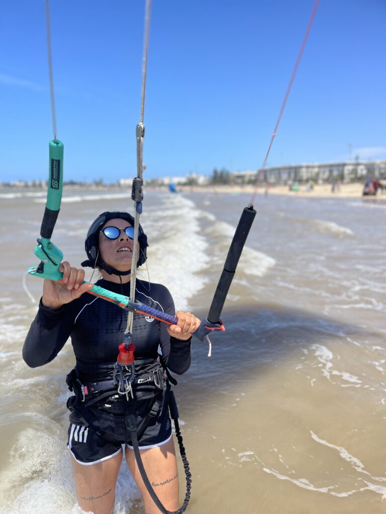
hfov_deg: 53.1
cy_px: 257
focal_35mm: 26
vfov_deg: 67.3
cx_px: 193
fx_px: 387
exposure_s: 1/5917
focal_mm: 5.1
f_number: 1.6
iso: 50
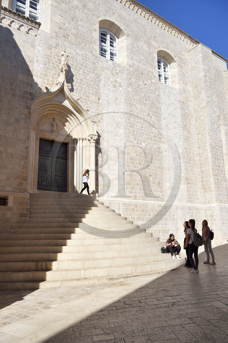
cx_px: 114
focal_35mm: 29
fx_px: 276
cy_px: 172
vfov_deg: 63.7
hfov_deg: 44.9
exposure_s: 1/800
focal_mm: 29
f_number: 8
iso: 200
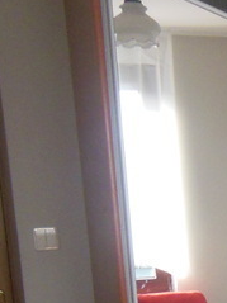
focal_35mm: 107
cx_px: 444
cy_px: 370
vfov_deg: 17.5
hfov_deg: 12.3
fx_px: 936
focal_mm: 4.5
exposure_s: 1/160
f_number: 3.5
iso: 400
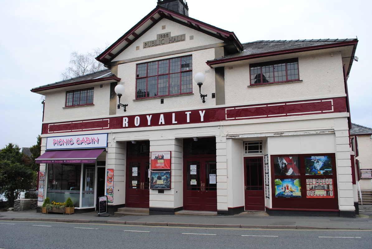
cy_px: 124
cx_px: 186
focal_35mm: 30
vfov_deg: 43.7
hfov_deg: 61.9
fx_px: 310
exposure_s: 1/200
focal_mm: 20
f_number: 7.1
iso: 100
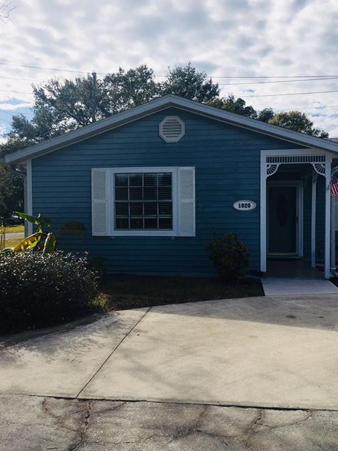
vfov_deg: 54.0
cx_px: 179
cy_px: 226
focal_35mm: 34
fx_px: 443
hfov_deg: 41.8
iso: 25
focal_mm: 4.15
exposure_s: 1/2747
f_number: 2.2
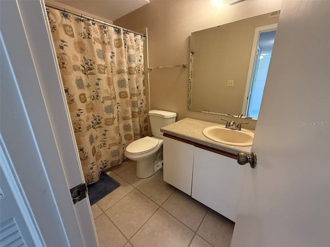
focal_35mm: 14
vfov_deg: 85.7
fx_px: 133
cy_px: 124
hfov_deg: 102.1
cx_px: 165
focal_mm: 2.22
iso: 500
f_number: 2.2
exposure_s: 1/60
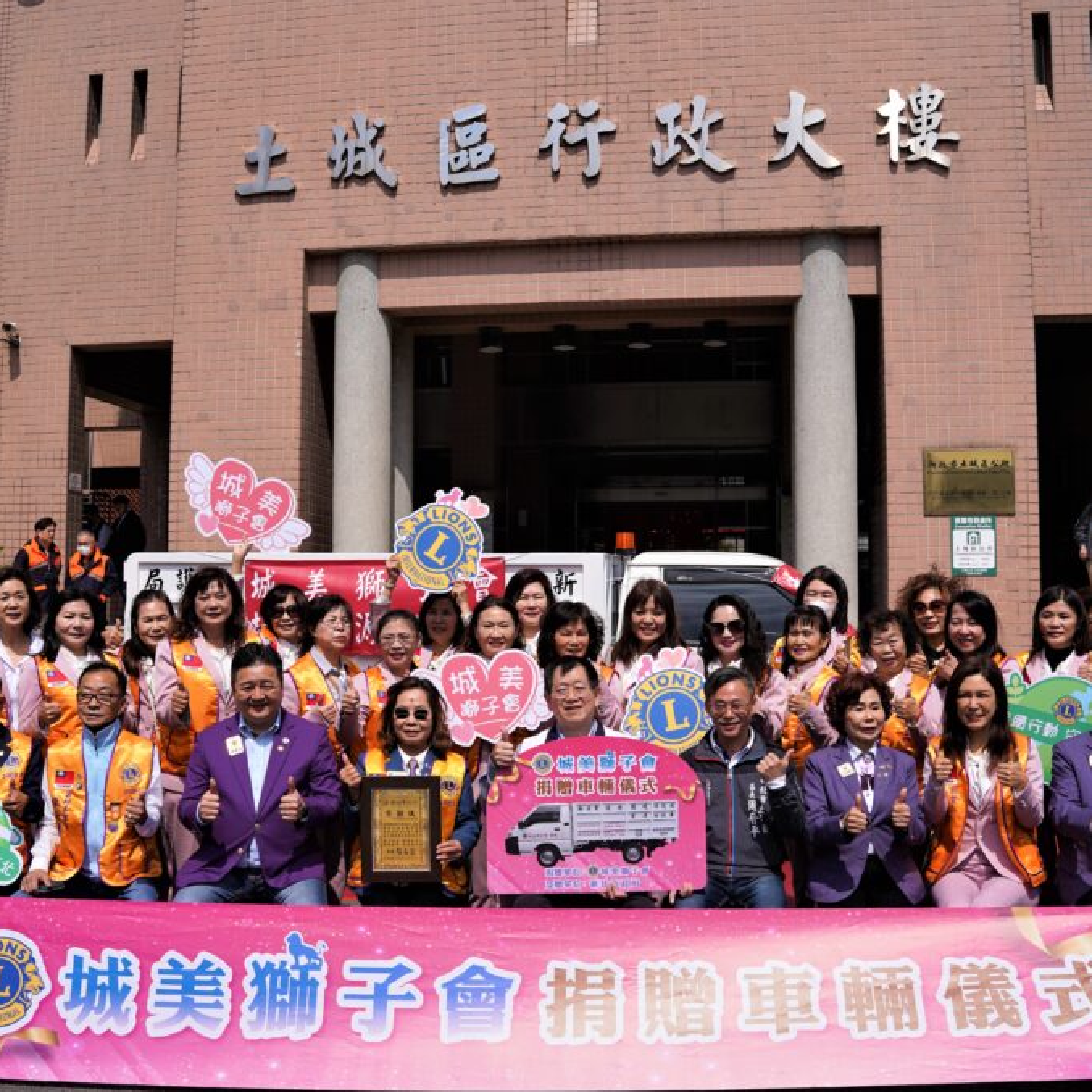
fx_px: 1285
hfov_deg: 46.0
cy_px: 548
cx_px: 539
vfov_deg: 46.0
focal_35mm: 36
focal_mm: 28
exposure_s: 1/1250
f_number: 8
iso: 160
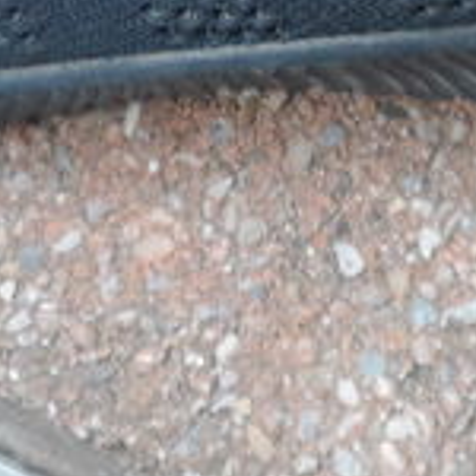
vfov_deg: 10.0
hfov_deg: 10.6
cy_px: -365
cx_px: 213
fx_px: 2567
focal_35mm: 165
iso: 160
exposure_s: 1/30
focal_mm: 4.9
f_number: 3.1
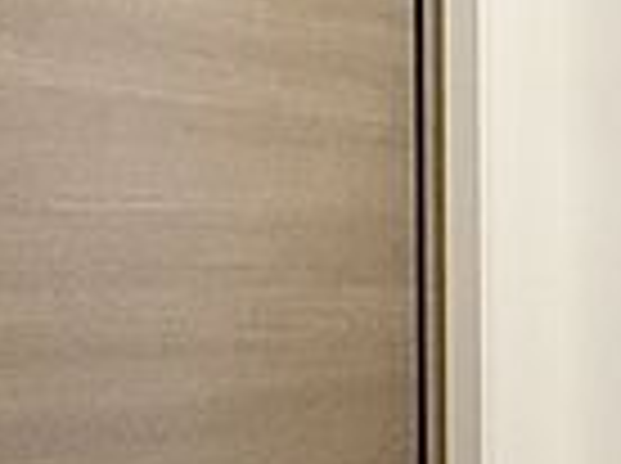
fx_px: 1128
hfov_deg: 23.3
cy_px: 273
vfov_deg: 23.2
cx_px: 981
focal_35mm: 63
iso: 200
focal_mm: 2.22
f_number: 2.2
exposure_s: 1/99
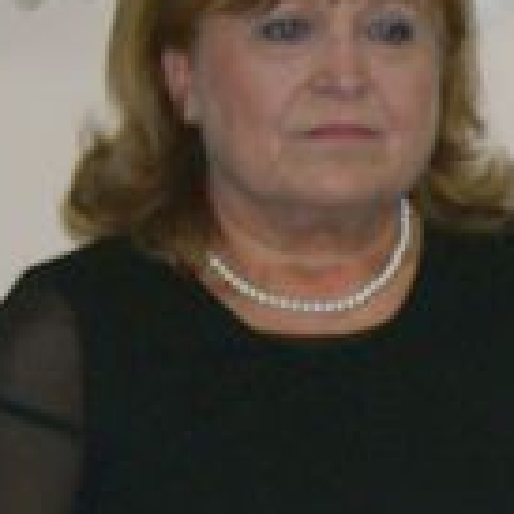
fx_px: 6913
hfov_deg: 4.2
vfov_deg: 4.3
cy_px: 116
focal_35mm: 411
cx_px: 1272
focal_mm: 55
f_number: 5.6
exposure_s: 1/80
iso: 400
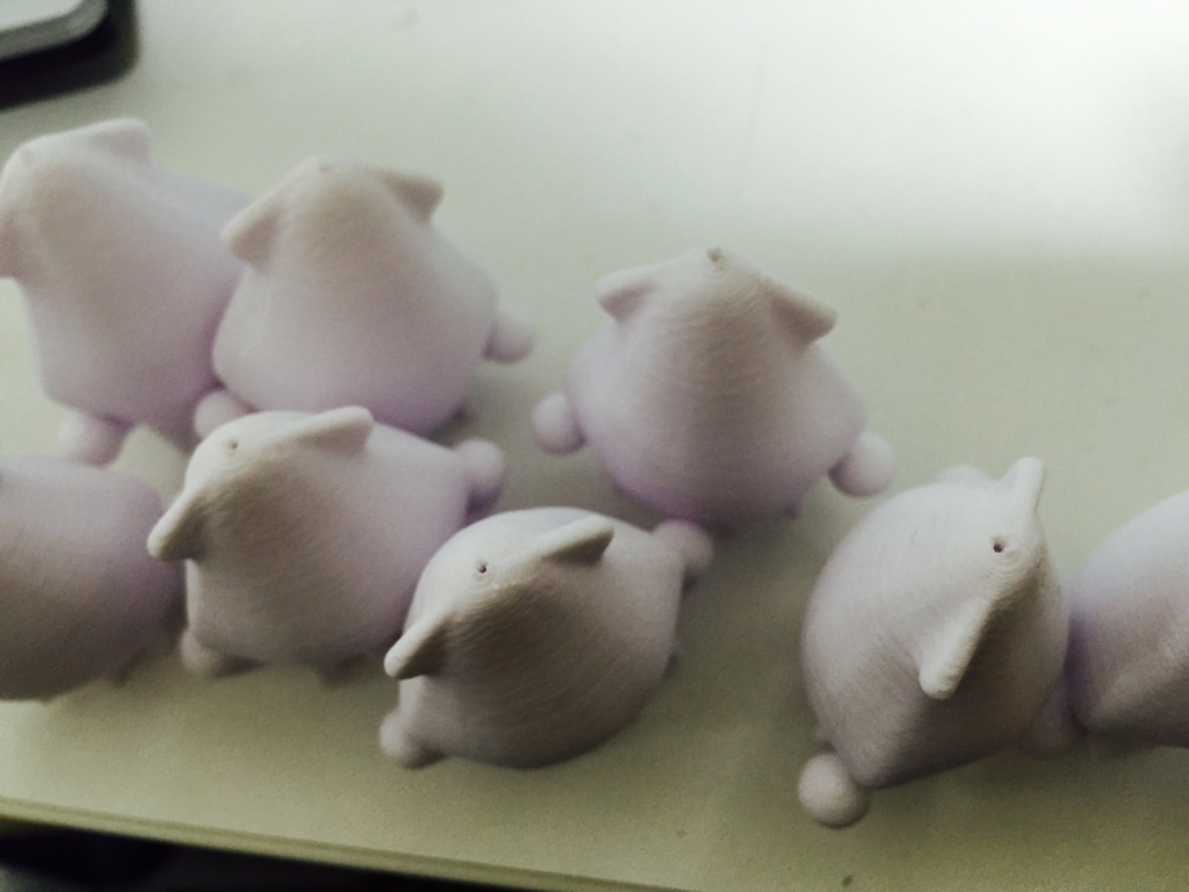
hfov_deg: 61.7
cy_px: 446
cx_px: 594
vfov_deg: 48.2
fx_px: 996
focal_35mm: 29
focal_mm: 4.15
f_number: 2.2
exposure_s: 1/15
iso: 100
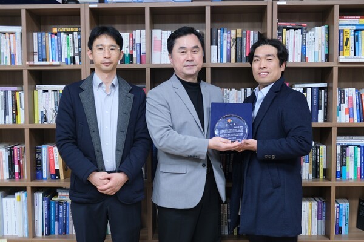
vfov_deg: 31.9
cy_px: 121
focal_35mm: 42
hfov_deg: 46.4
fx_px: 425
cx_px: 182
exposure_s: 1/40
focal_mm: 27.7
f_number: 3.2
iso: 500
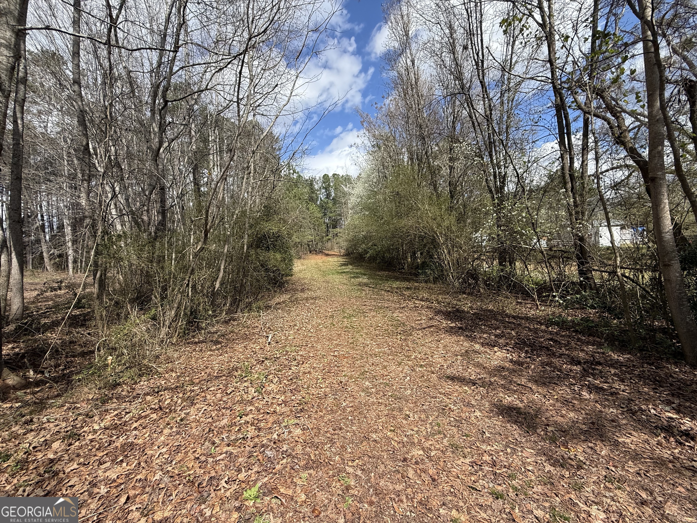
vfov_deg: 85.7
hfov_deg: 102.1
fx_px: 282
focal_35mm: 14
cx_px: 348
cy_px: 262
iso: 64
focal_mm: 2.22
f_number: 2.2
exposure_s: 1/1339
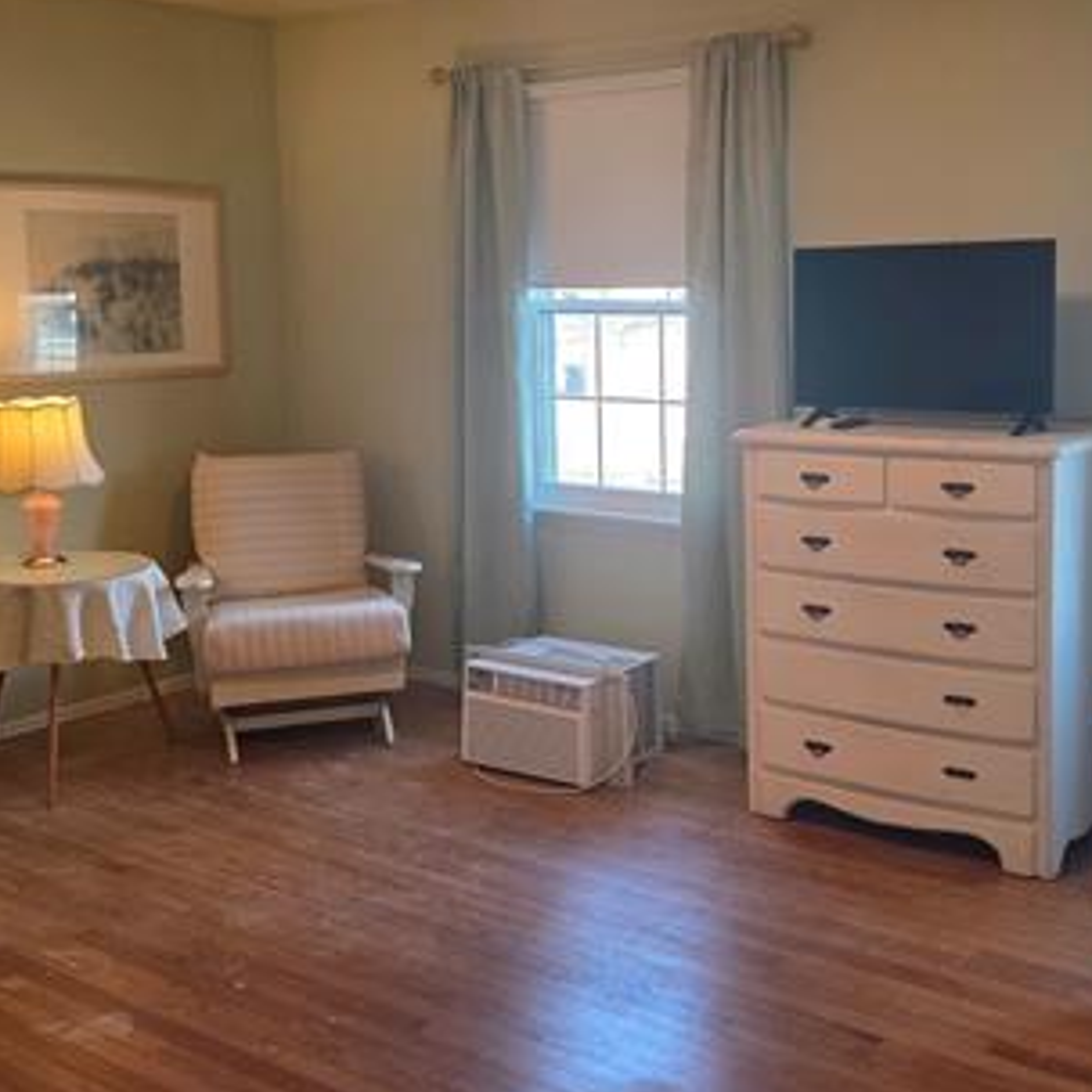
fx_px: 1535
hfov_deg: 39.1
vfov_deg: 39.0
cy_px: 436
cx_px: 623
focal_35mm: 43
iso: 160
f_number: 1.8
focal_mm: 5.4
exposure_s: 1/120
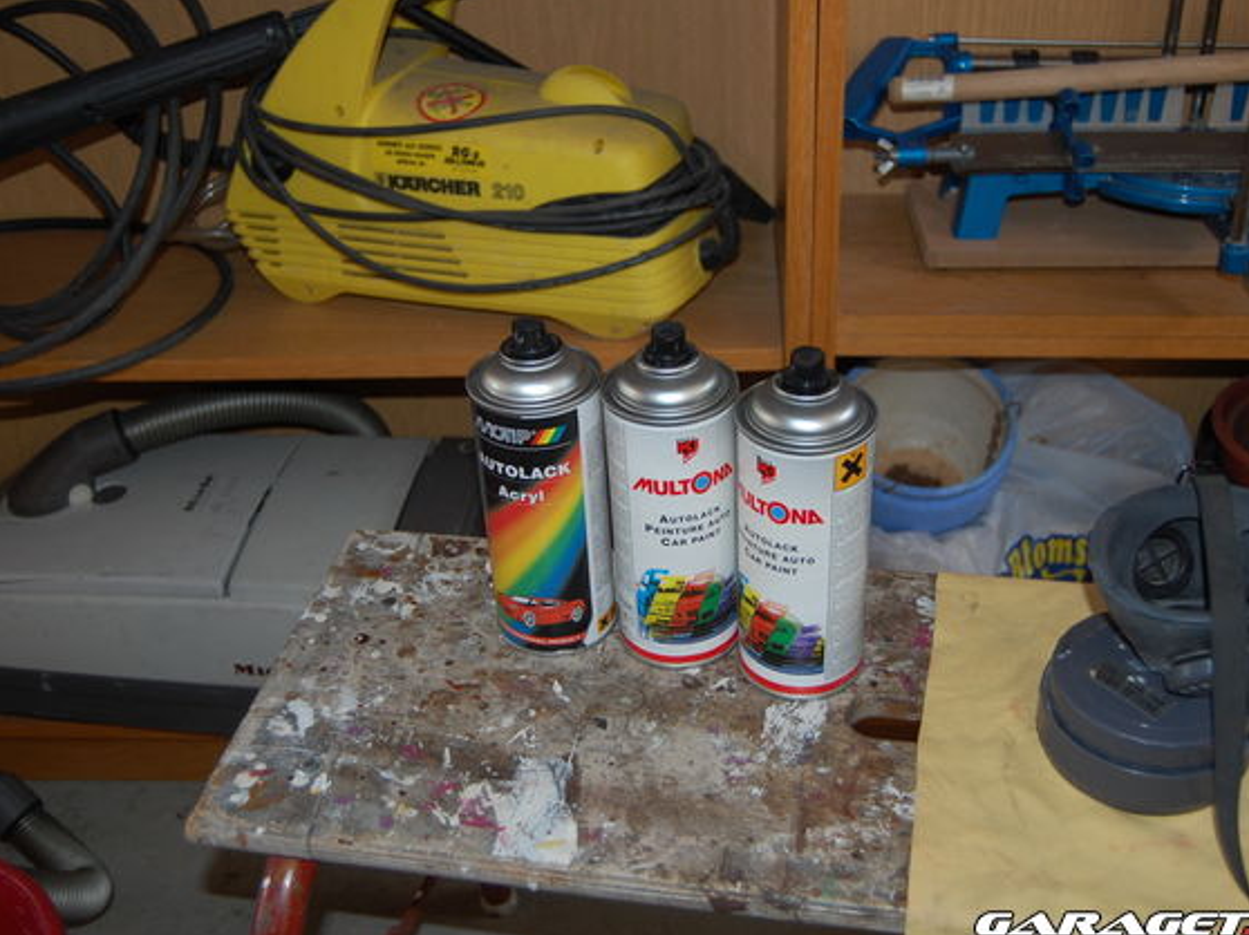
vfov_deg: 33.6
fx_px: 1551
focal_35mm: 43
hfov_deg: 43.9
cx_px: 642
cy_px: 470
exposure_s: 1/60
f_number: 4
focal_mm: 26
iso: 400
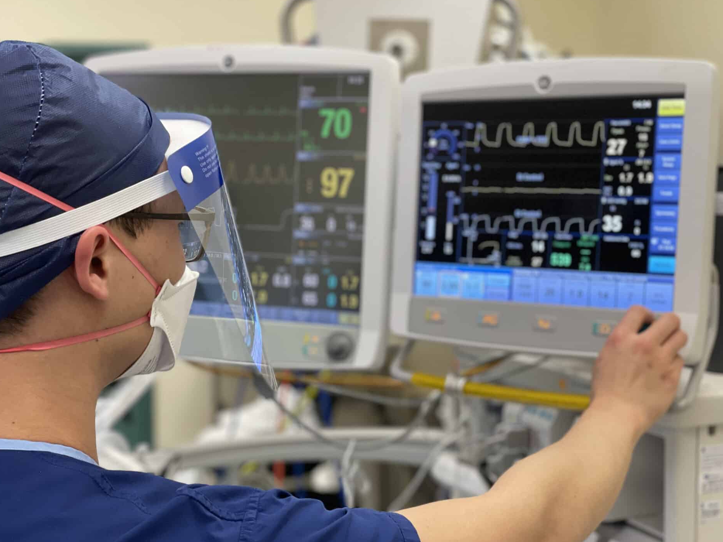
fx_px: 1191
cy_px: 280
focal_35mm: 57
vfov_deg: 25.7
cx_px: 348
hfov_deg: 33.8
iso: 200
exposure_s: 1/100
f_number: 2
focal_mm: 6
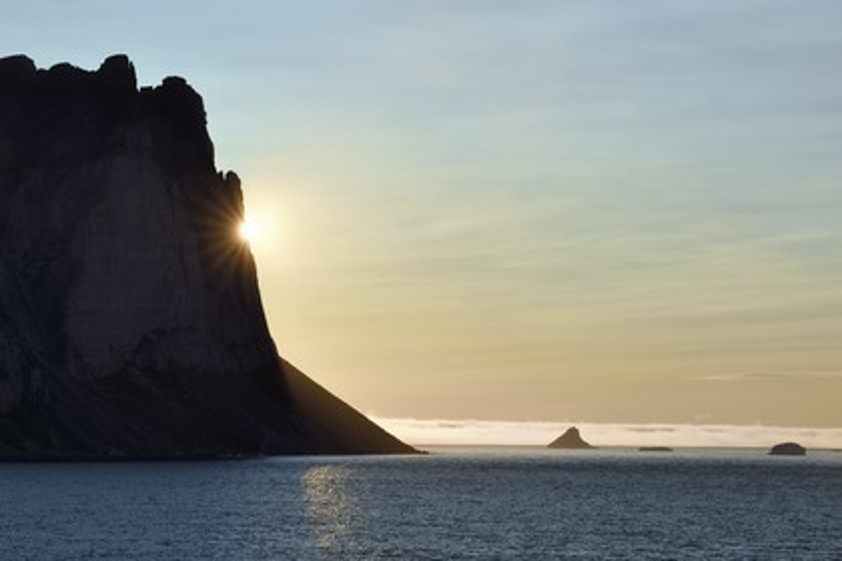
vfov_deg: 12.5
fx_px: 2573
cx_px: 421
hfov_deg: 18.6
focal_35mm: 110
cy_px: 280
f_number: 16
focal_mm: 110
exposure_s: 1/320
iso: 200
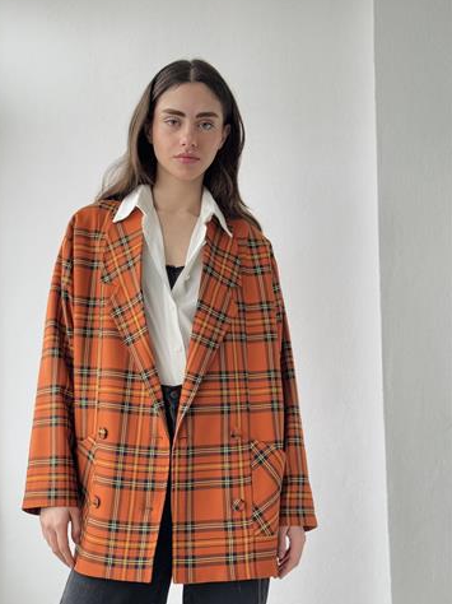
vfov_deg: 35.5
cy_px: 320
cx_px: 200
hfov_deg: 27.0
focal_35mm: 54
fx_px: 941
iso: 160
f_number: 1.78
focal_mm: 6.76
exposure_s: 1/60
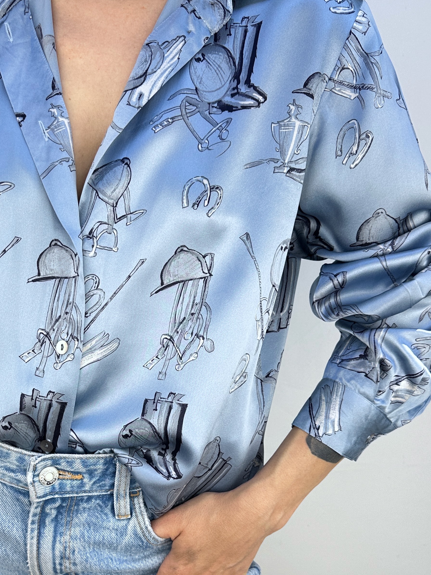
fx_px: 598
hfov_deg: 39.1
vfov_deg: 51.3
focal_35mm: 36
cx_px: 139
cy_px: 313
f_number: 1.78
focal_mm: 6.86
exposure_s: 1/411
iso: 80
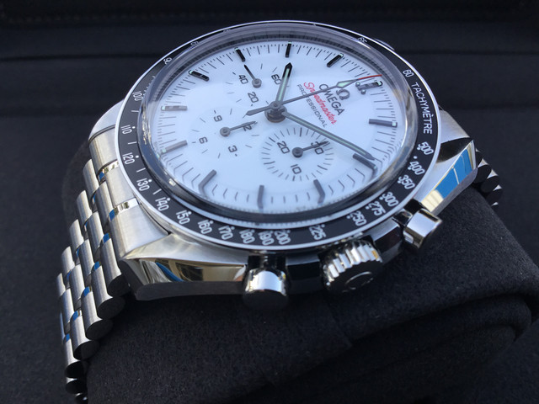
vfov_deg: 45.4
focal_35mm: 31
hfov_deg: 58.4
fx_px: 483
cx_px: 270
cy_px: 202
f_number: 2.4
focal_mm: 3.3
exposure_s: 1/120
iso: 32
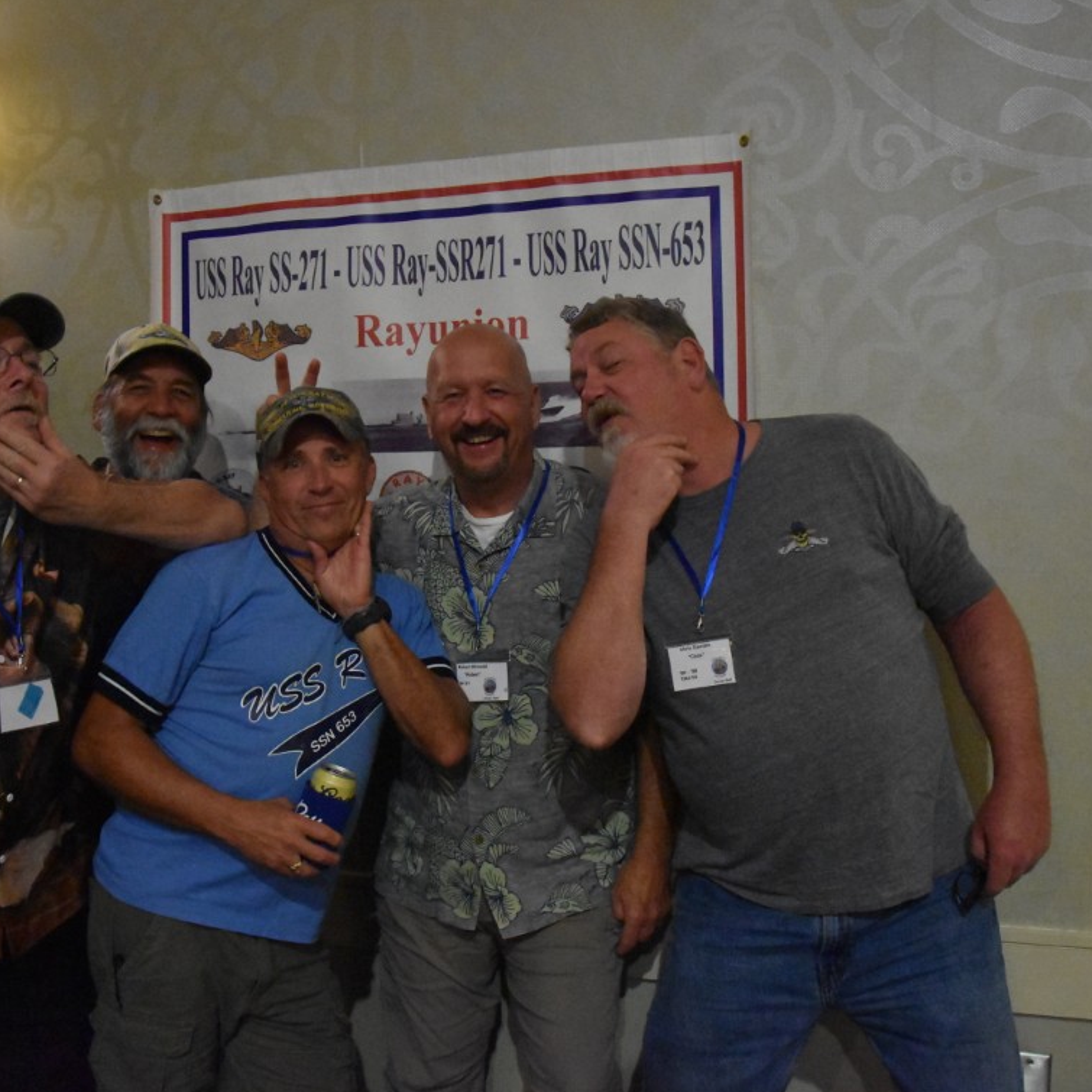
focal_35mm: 35
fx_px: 1249
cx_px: 473
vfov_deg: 47.2
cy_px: 547
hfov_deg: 47.1
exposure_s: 1/60
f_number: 3.5
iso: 9000
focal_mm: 18
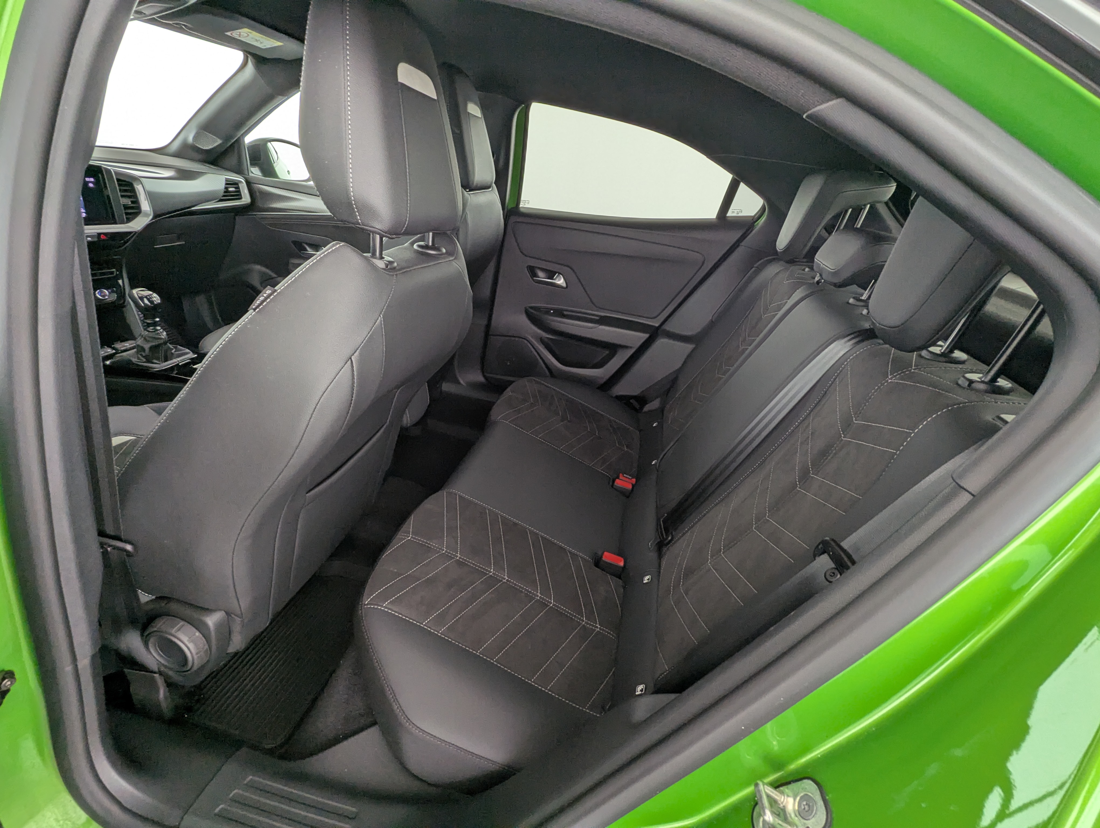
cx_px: 550
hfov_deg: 94.4
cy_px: 414
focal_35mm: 16
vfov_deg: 78.2
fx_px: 509
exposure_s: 1/43.2
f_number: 2.2
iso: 65
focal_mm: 2.35
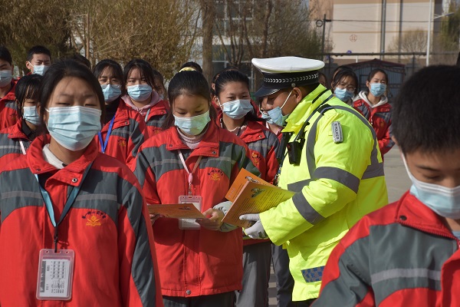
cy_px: 154
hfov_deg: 18.2
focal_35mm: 112
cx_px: 230
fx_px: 1437
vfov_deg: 12.2
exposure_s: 1/500
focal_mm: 75
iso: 200
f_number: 11
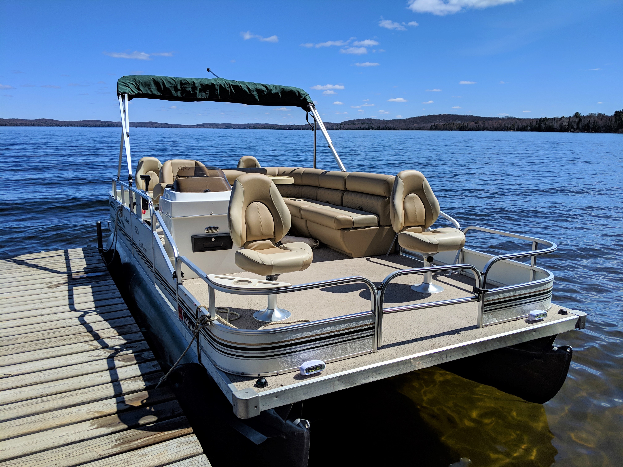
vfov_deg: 51.4
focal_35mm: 27
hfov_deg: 65.3
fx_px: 486
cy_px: 234
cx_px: 312
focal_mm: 4.44
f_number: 1.8
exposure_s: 1/5882
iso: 58
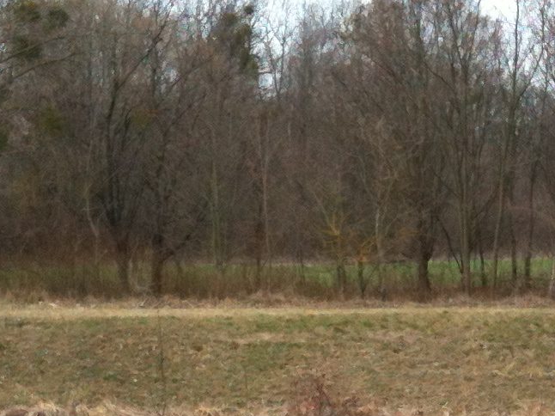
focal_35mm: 111
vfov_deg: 12.7
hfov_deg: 17.6
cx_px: 406
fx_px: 1779
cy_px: 618
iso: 64
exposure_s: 1/431
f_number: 2.8
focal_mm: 3.85
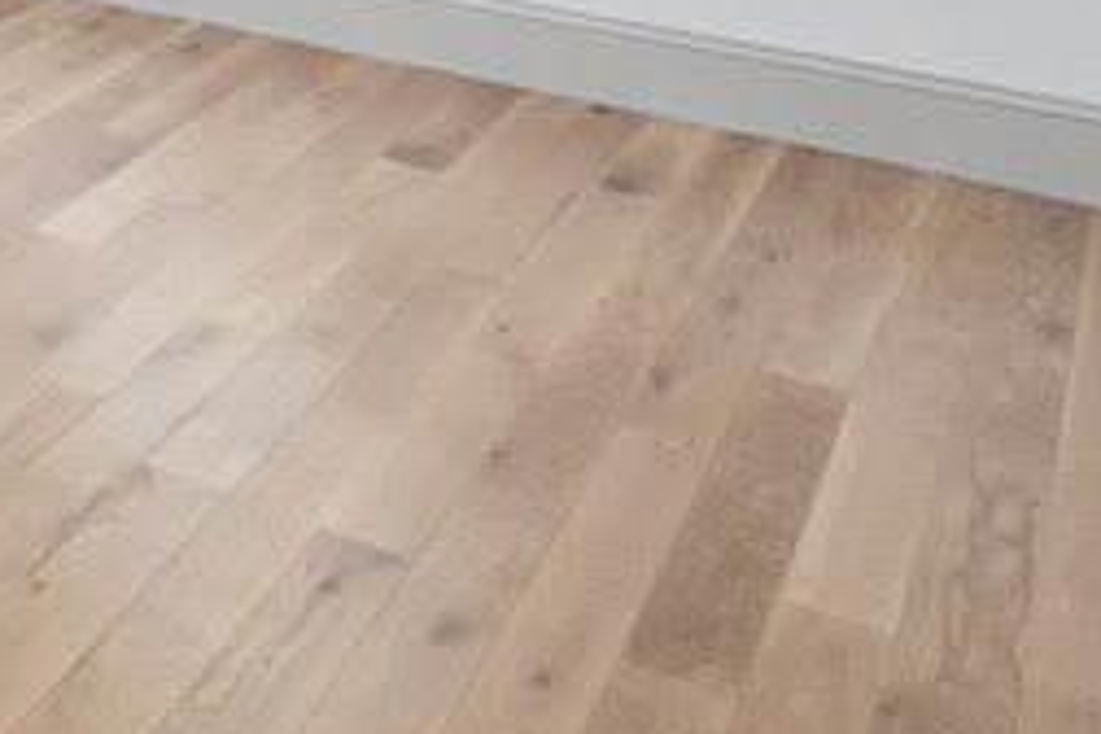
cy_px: -588
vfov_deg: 17.4
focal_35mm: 63
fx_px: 1940
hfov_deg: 24.0
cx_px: -603
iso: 800
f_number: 5.6
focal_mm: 15.6
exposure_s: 1/60
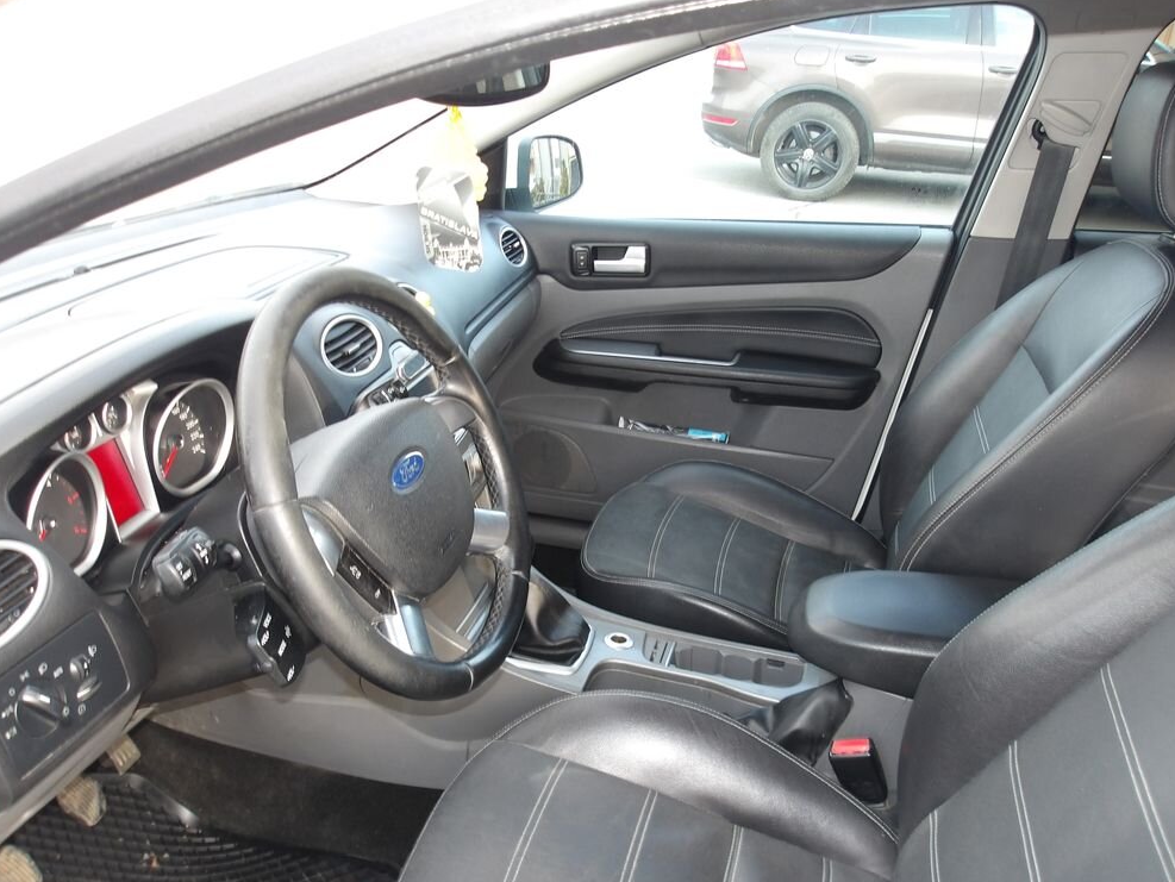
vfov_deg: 49.8
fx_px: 951
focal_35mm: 28
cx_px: 598
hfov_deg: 63.4
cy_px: 453
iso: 100
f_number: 3
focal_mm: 4.9
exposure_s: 1/48
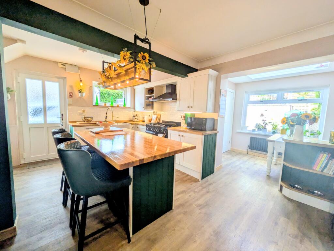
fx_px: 135
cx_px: 167
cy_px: 126
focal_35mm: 14
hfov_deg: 102.0
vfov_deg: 85.7
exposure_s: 1/184
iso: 62
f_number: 2.2
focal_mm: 1.83
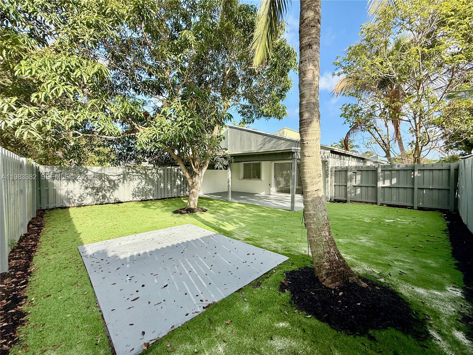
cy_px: 178
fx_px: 191
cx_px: 236
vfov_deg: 85.7
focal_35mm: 14
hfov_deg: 102.1
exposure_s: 1/644
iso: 50
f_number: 2.2
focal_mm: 2.22
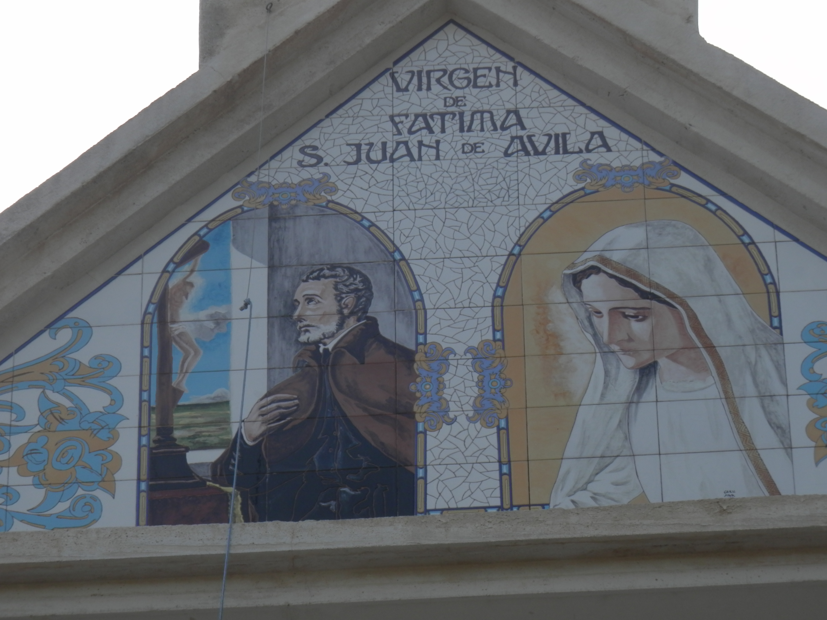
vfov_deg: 8.0
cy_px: 310
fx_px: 4420
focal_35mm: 185
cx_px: 414
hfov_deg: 10.7
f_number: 5.8
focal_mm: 33.2
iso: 80
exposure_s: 1/200
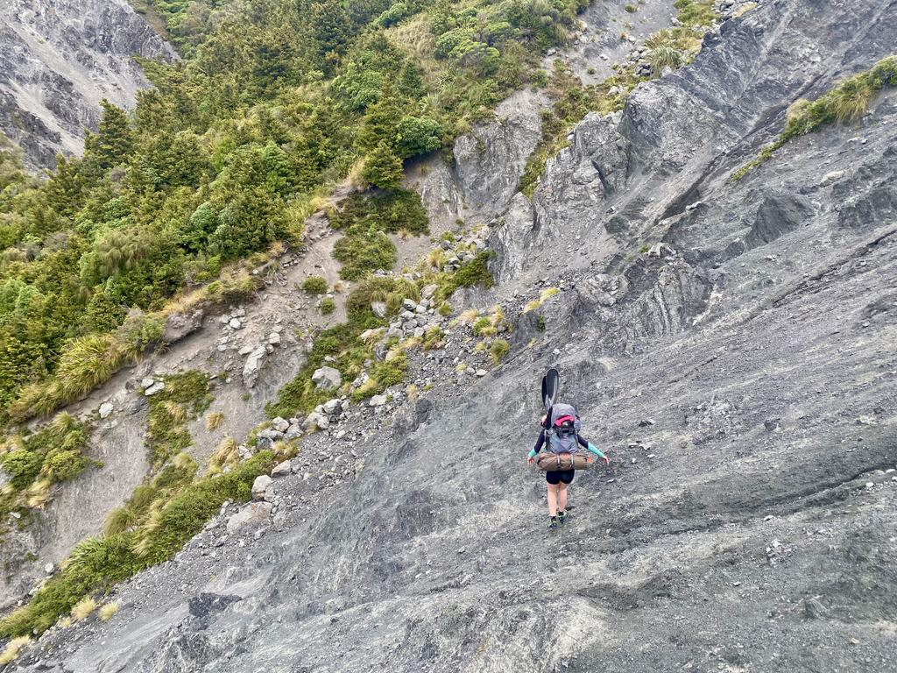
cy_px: 336
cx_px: 448
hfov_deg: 67.3
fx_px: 674
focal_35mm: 26
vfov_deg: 53.1
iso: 32
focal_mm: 4.25
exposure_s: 1/344
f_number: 1.8
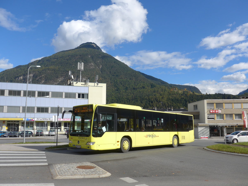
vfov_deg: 48.2
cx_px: 124
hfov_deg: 61.7
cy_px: 93
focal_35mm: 29
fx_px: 208
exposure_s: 1/2000
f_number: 2.8
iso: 80
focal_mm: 6
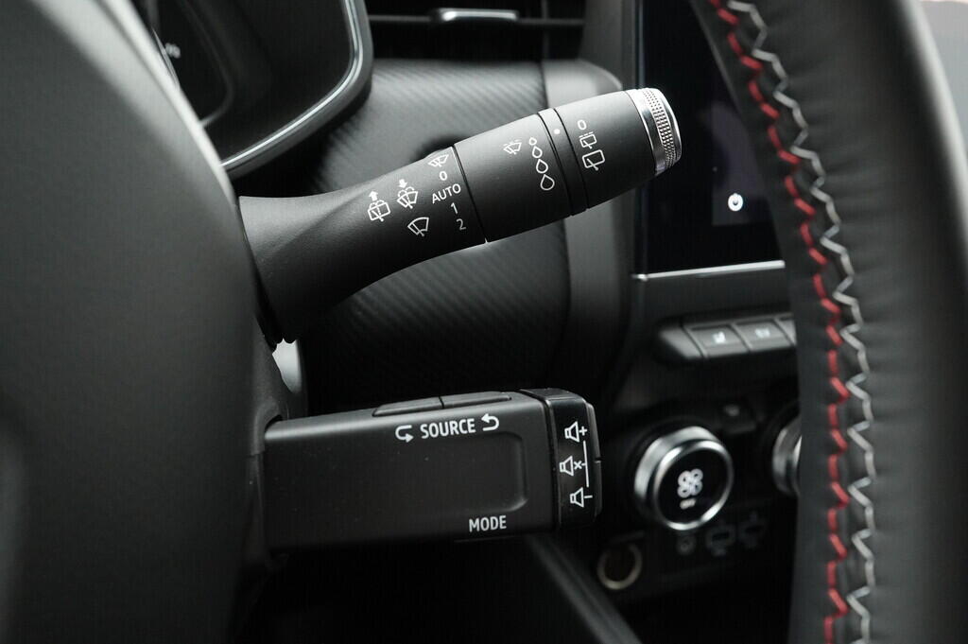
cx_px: 484
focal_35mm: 36
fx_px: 967
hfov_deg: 53.2
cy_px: 322
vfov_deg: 36.8
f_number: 5.6
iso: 4000
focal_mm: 24
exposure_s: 1/160
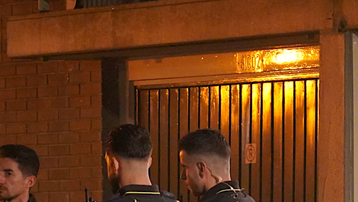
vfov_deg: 2.9
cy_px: 386
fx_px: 3979
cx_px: 40
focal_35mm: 419
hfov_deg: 5.1
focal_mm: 105
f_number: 4
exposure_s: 1/20
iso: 12800
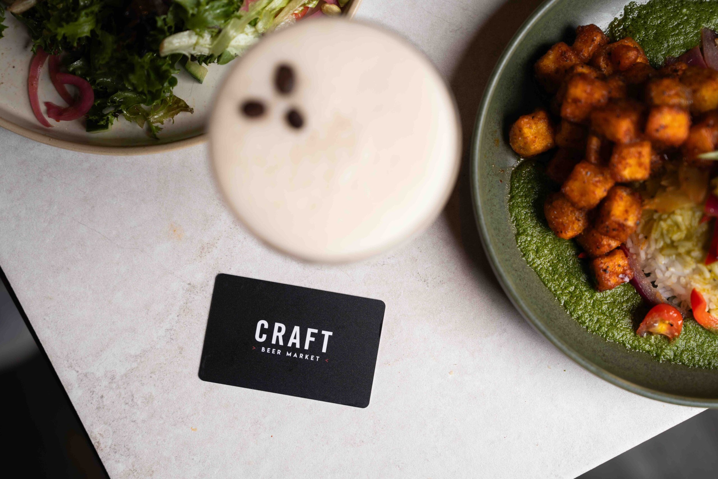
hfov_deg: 33.9
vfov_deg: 23.0
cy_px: 240
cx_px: 359
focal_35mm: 59
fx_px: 1177
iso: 200
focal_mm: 59
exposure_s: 1/125
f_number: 3.2
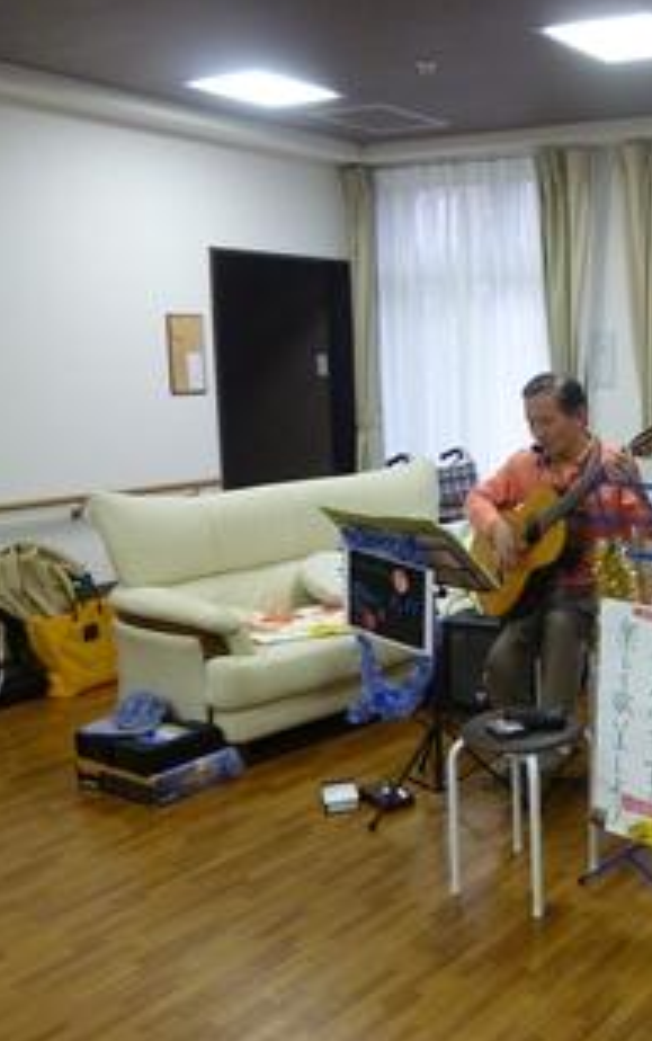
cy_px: 534
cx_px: 740
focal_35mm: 37
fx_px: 1050
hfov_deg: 30.4
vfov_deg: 52.7
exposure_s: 1/60
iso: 320
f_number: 2.5
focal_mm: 4.3
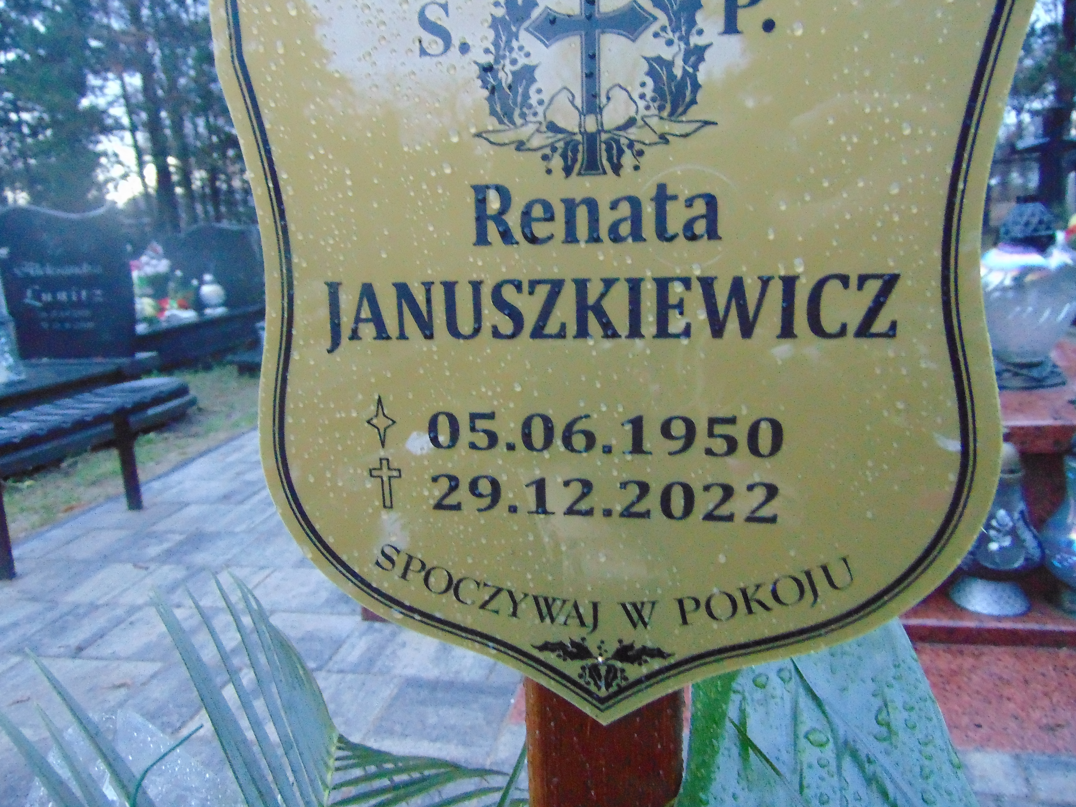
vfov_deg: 54.9
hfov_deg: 69.4
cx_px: 538
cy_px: 404
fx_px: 777
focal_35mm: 25
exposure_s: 1/30
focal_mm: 4.5
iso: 800
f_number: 3
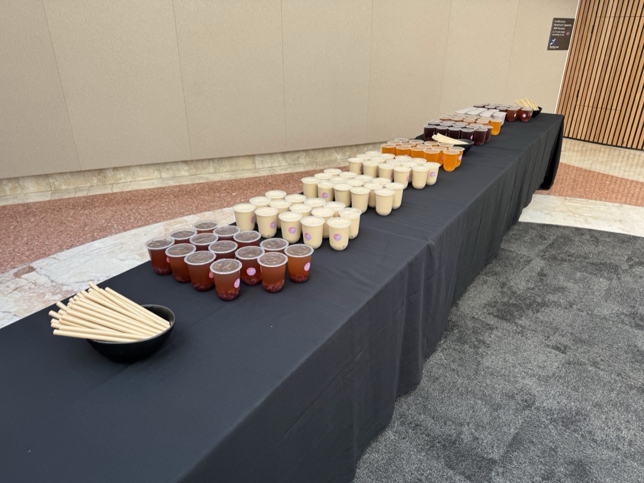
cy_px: 242
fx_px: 446
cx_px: 322
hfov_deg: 71.6
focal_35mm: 24
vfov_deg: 56.8
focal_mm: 6.76
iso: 80
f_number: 1.78
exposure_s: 1/121
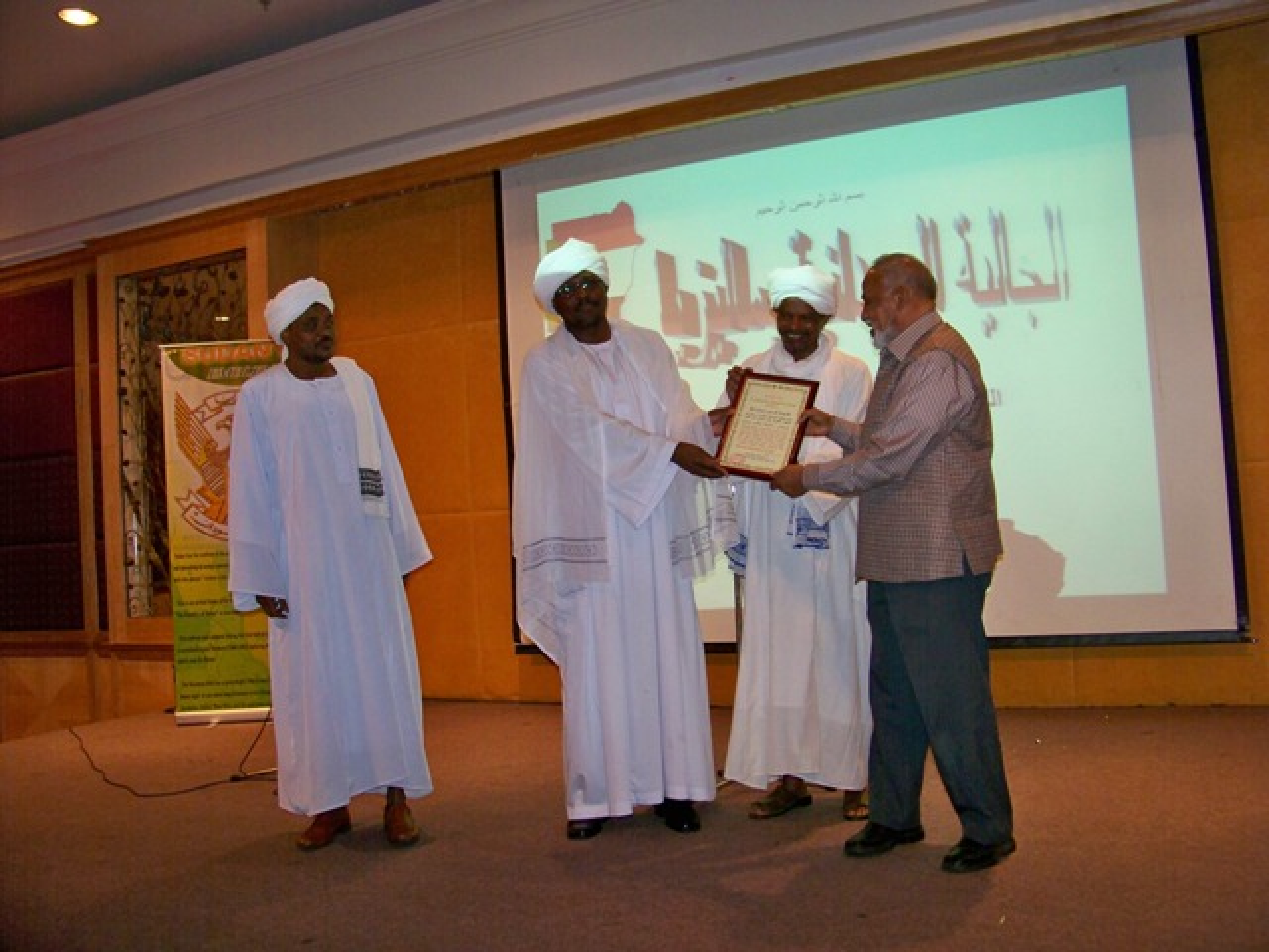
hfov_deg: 55.4
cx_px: 634
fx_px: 1210
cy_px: 476
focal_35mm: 33
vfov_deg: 42.9
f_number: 2.8
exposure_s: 1/30
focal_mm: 5.85
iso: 200
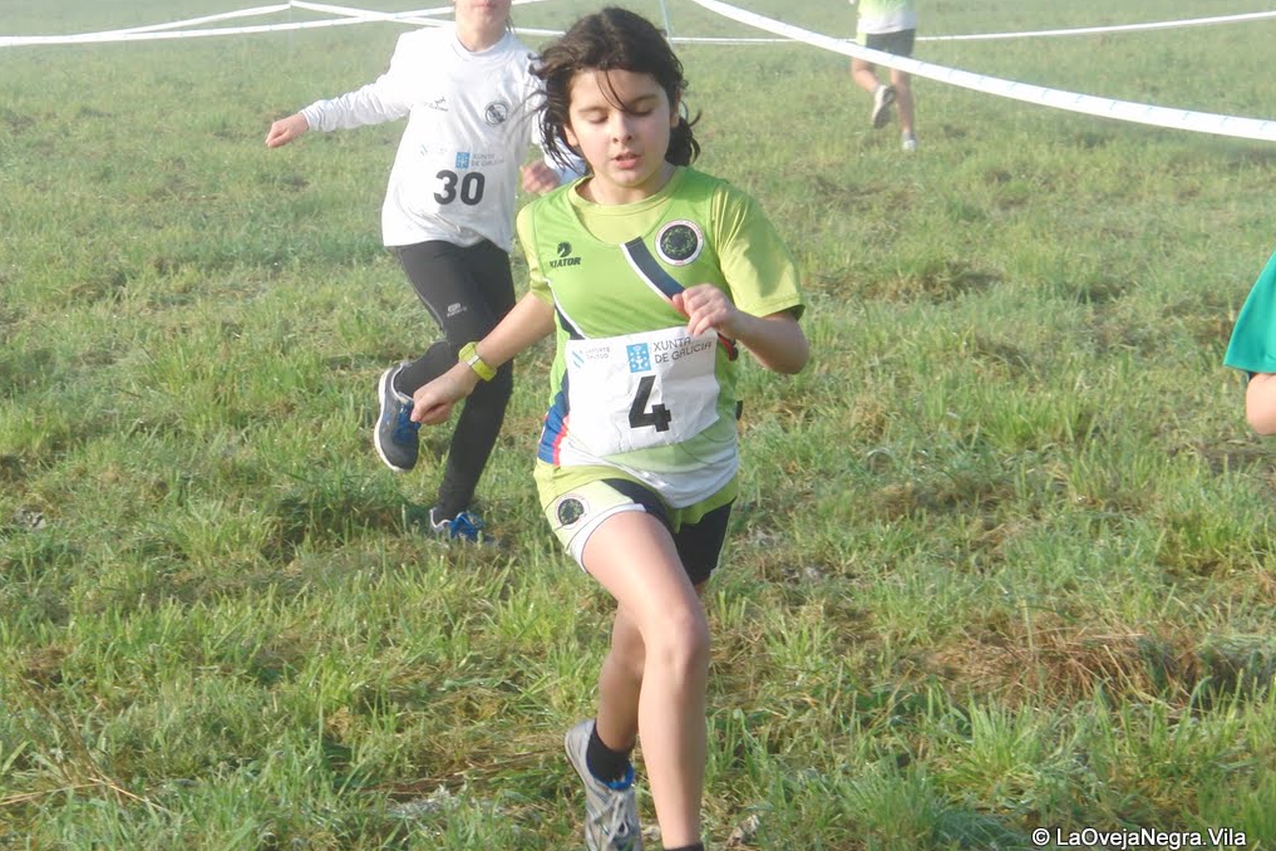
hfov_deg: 15.3
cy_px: 393
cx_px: 635
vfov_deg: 10.2
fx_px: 4749
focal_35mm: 134
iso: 100
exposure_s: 1/400
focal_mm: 22.6
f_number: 4.2
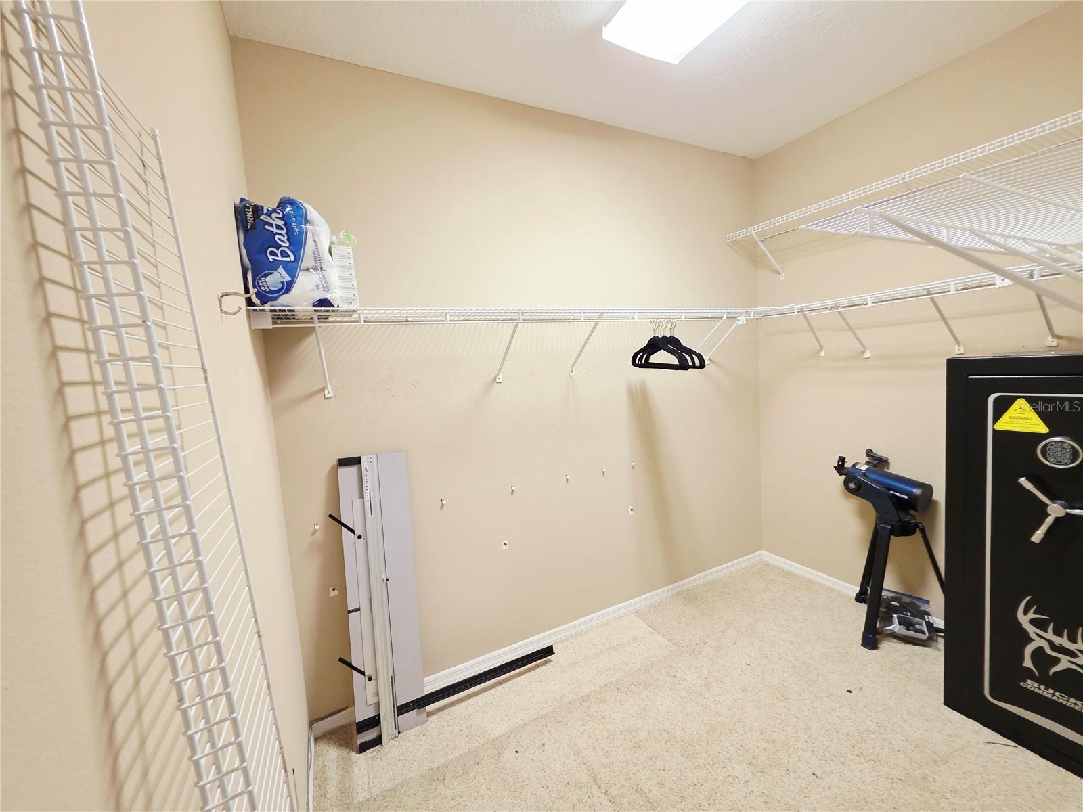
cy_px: 406
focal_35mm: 13
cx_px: 542
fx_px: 407
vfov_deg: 89.9
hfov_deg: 106.2
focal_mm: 2.2
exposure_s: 1/60
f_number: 1.9
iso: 320
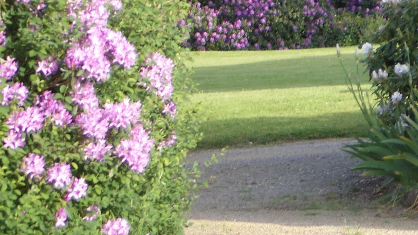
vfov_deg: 5.1
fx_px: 2615
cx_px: 357
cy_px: -46
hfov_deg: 9.1
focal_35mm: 236
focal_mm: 17.4
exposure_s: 1/80
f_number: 4.8
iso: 50
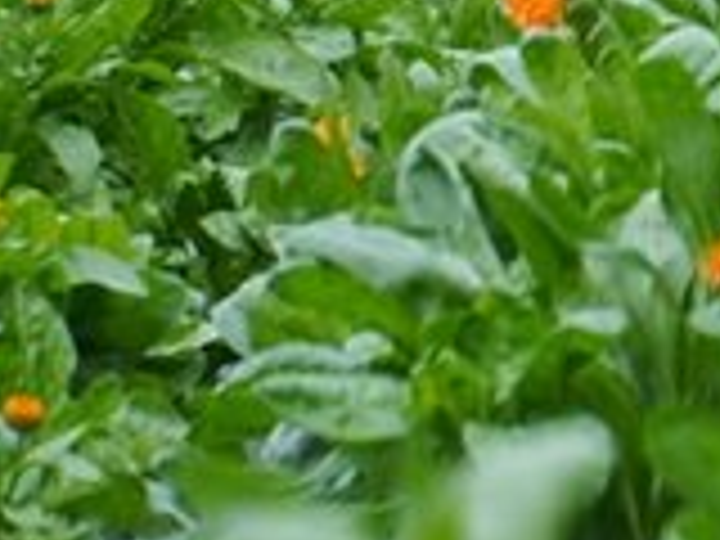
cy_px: -194
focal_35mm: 1036
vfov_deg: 1.4
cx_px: 1616
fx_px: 21539
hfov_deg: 1.9
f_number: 5.6
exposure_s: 1/800
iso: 640
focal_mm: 135
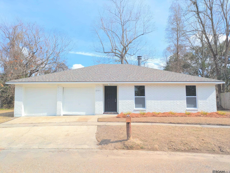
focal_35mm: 25
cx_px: 115
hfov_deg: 69.4
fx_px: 166
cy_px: 86
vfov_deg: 54.9
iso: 44
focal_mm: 5.43
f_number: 1.89
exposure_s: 1/2155
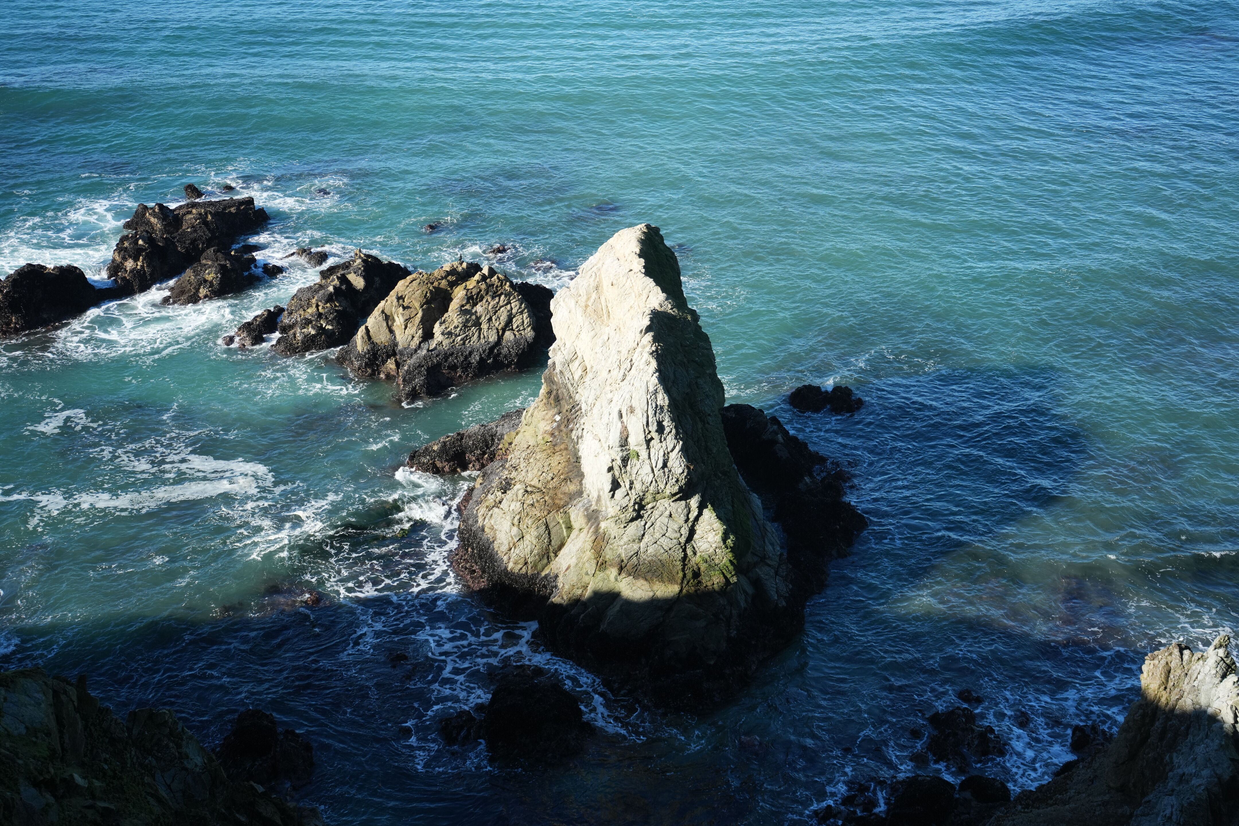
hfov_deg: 36.2
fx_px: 1893
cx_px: 620
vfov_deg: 24.6
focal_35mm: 55
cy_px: 413
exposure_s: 1/1250
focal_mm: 55
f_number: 5.6
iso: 500
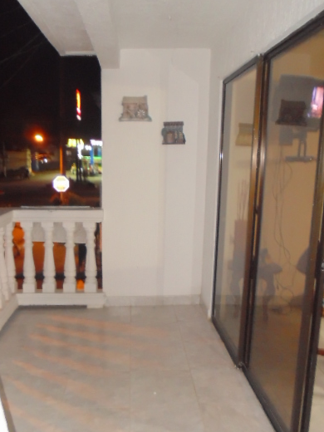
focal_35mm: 32
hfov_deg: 44.0
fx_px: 399
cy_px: 235
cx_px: 136
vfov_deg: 56.7
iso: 400
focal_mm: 4.6
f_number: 3.5
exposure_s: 1/8
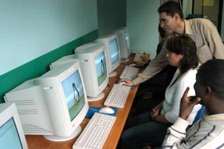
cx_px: 112
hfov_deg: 46.4
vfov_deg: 31.8
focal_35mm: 42
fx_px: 261
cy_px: 74
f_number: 4
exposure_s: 1/60
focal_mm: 28
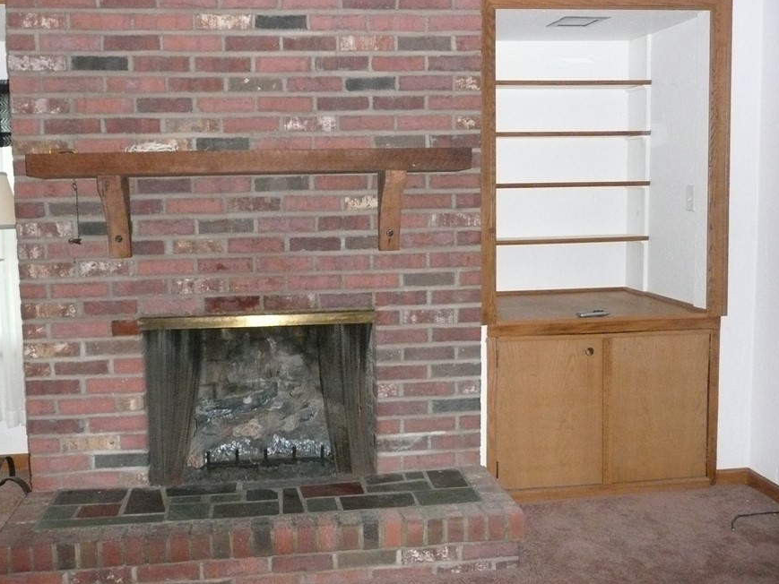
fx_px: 743
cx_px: 351
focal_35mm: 33
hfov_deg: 55.2
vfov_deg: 42.8
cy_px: 248
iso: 640
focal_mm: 4.6
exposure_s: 1/30
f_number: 3.3
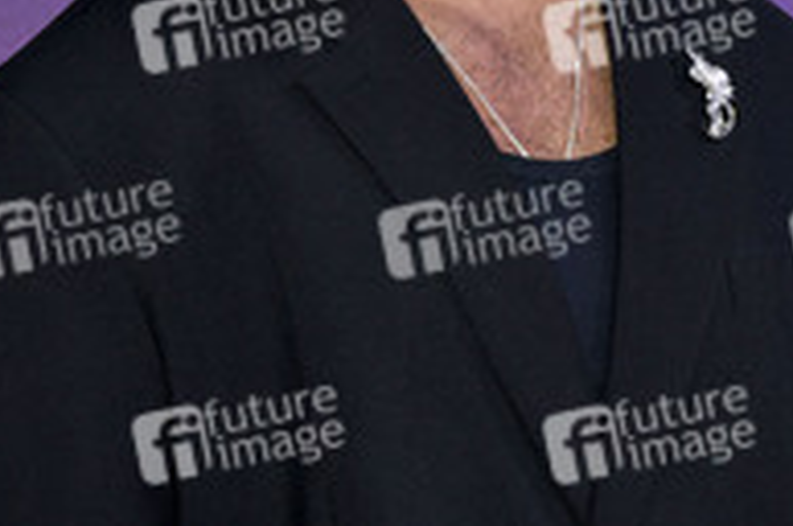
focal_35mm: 374
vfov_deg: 3.7
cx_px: 540
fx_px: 8225
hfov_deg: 5.5
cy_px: -78
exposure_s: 1/200
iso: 1250
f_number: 7.1
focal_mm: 160
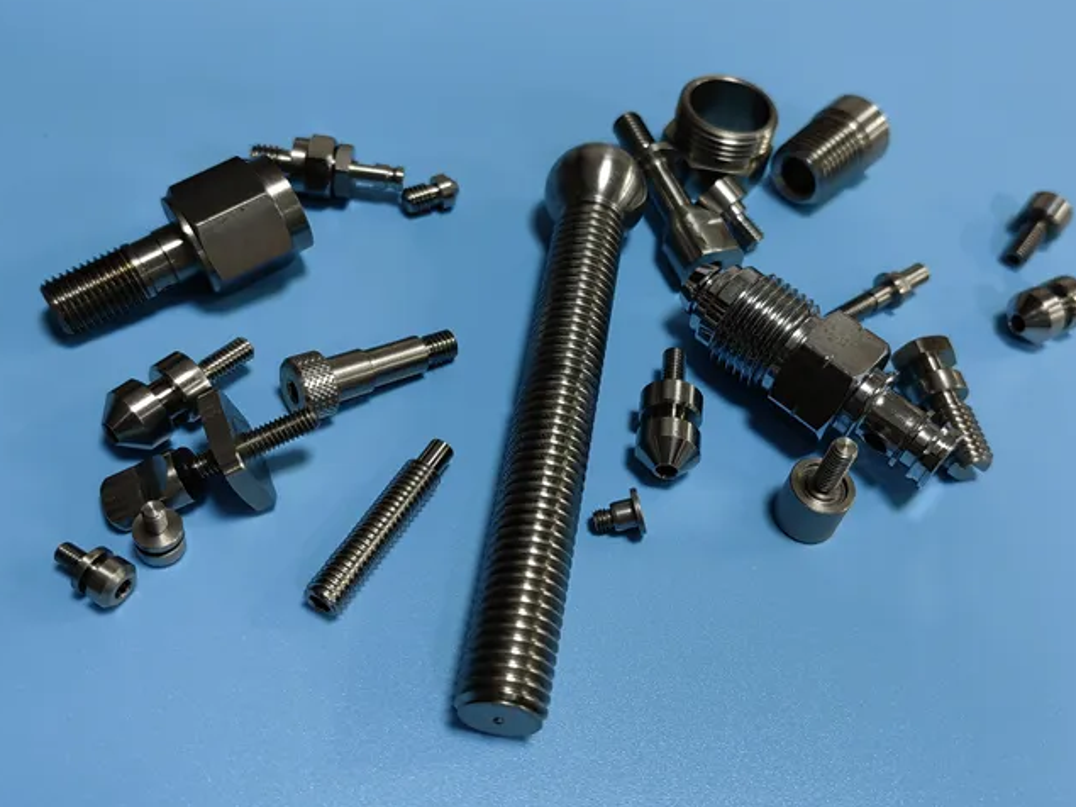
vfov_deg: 41.8
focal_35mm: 34
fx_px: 1057
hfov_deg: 53.8
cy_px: 375
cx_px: 600
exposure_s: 1/100
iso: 320
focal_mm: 5.54
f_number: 1.8
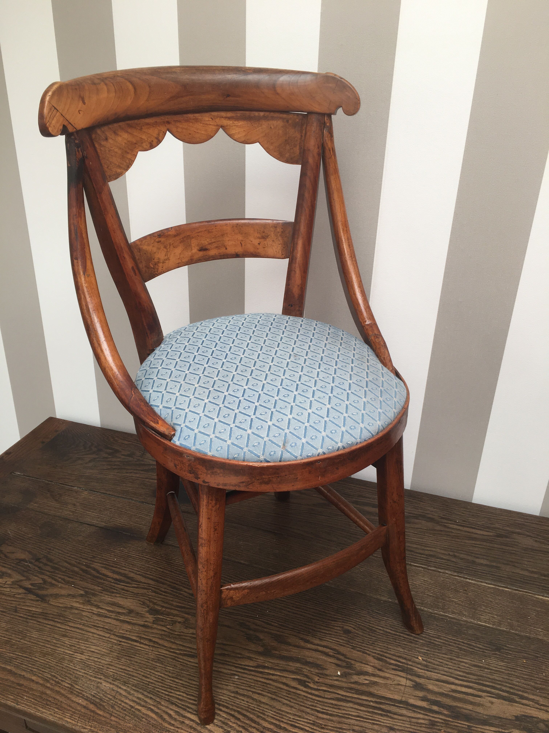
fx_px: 613
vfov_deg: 61.7
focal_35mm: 29
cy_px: 366
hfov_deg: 48.2
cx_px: 274
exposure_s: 1/100
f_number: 2.2
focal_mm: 4.15
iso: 32
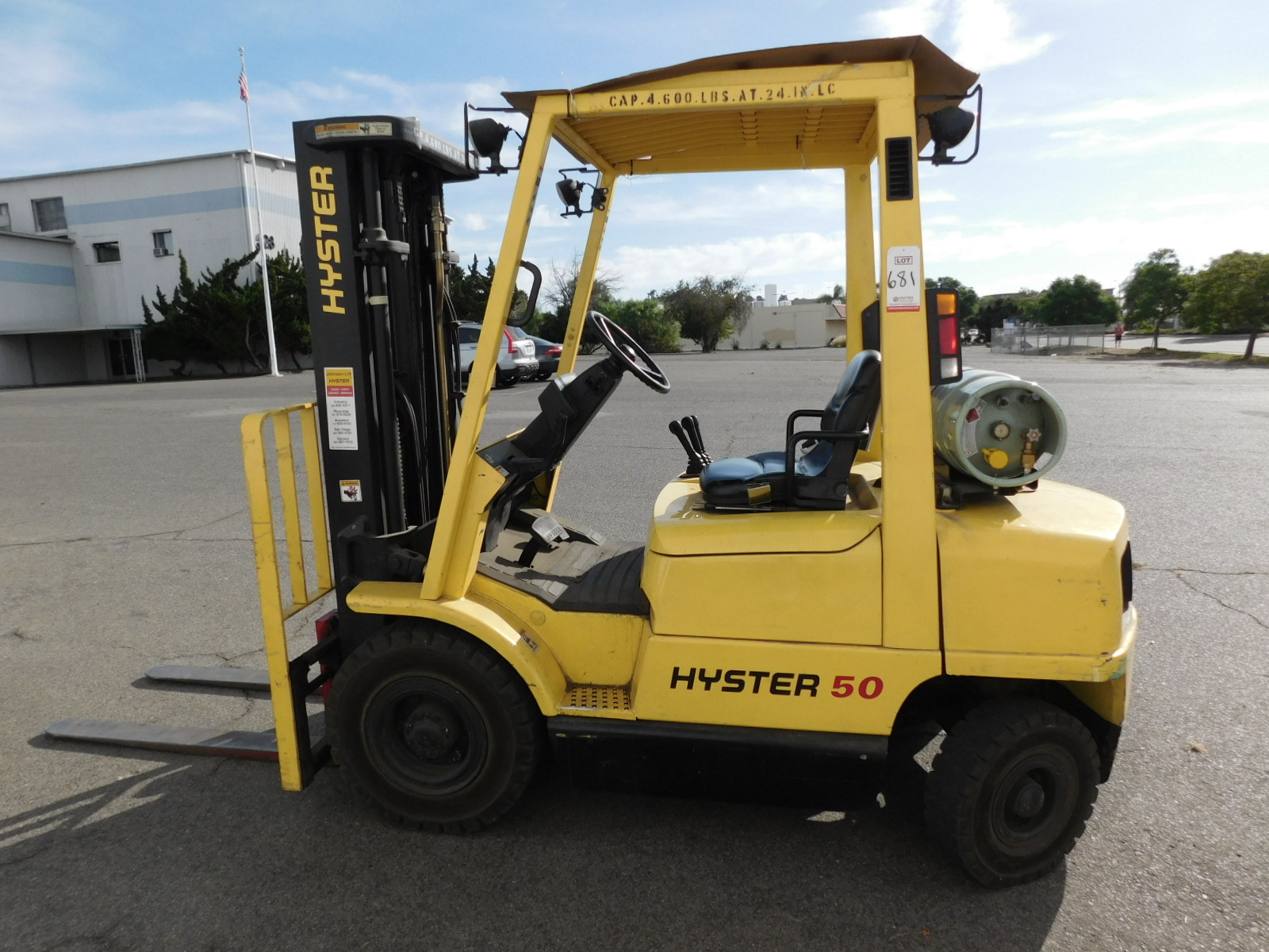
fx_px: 843
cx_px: 634
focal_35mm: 23
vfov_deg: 58.9
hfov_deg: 73.9
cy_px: 476
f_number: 6
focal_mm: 4
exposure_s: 1/500
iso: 125
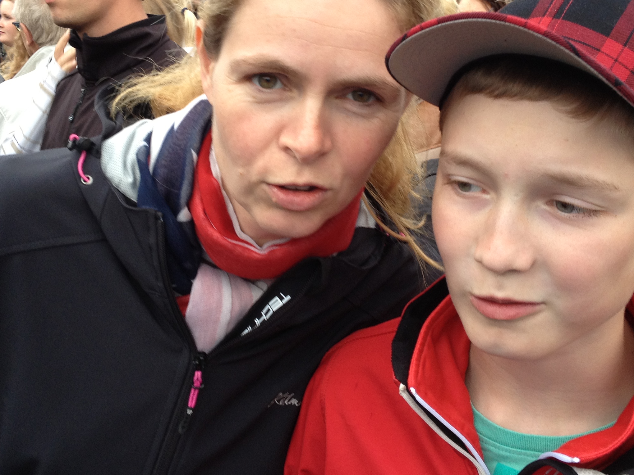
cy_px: 182
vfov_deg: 26.0
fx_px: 1026
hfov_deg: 34.3
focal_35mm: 56
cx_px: 300
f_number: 2.4
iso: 80
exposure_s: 1/60
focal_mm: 4.28
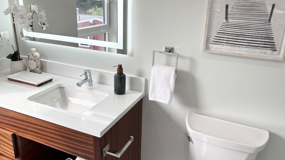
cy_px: 70
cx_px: 134
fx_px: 234
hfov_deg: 62.6
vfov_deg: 37.7
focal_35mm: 31
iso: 50
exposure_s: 1/285
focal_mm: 5.96
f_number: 1.6
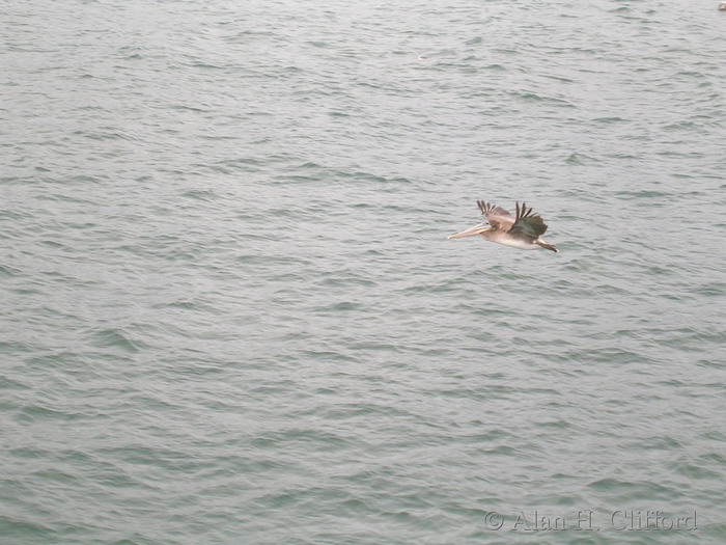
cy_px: 272
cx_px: 363
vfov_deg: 9.2
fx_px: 3398
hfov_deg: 12.2
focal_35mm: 162
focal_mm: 16.2
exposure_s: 1/368
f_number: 4.9
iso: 100
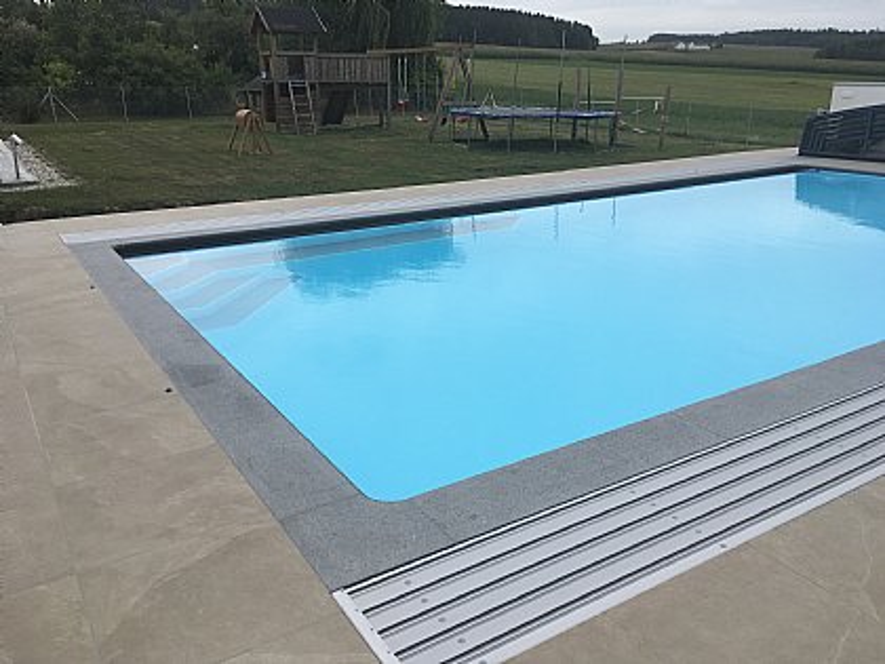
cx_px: 442
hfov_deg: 61.7
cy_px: 332
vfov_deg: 48.2
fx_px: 741
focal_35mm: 29
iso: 25
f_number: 2.2
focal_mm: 4.15
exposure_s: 1/1350
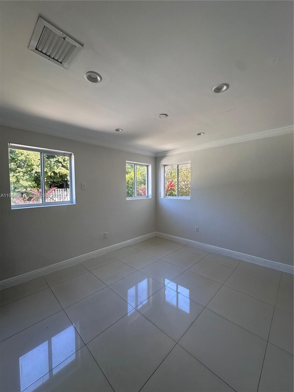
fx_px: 159
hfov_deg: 85.7
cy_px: 196
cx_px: 147
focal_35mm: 14
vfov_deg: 102.1
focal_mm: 2.22
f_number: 2.2
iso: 50
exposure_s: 1/99
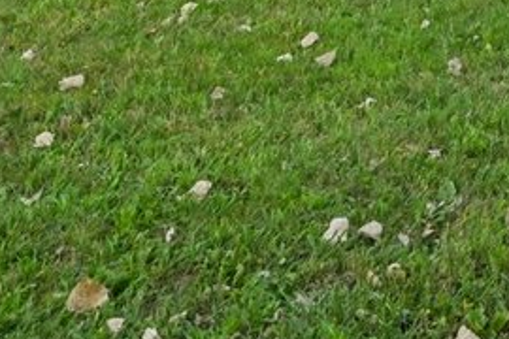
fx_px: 1357
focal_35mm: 96
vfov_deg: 12.5
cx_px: 728
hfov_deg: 19.0
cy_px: -350
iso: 800
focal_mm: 16
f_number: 8
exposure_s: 1/2500
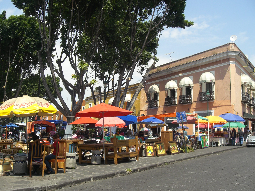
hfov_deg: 49.0
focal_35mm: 38
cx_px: 128
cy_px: 96
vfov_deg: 37.7
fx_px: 280
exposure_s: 1/500
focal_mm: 6.3
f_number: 4.4
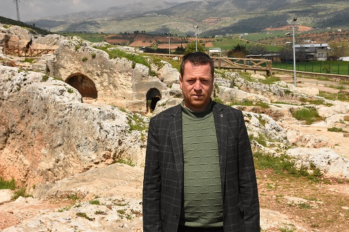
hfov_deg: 36.3
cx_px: 181
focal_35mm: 55
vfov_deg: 24.6
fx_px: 533
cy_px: 128
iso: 800
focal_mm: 32
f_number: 14
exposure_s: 1/800
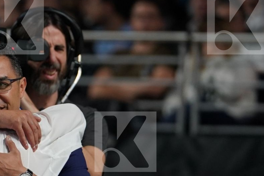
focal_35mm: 679
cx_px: 13
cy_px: 142
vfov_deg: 2.0
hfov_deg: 3.0
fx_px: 4979
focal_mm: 200
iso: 1250
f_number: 2.8
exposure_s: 1/1000
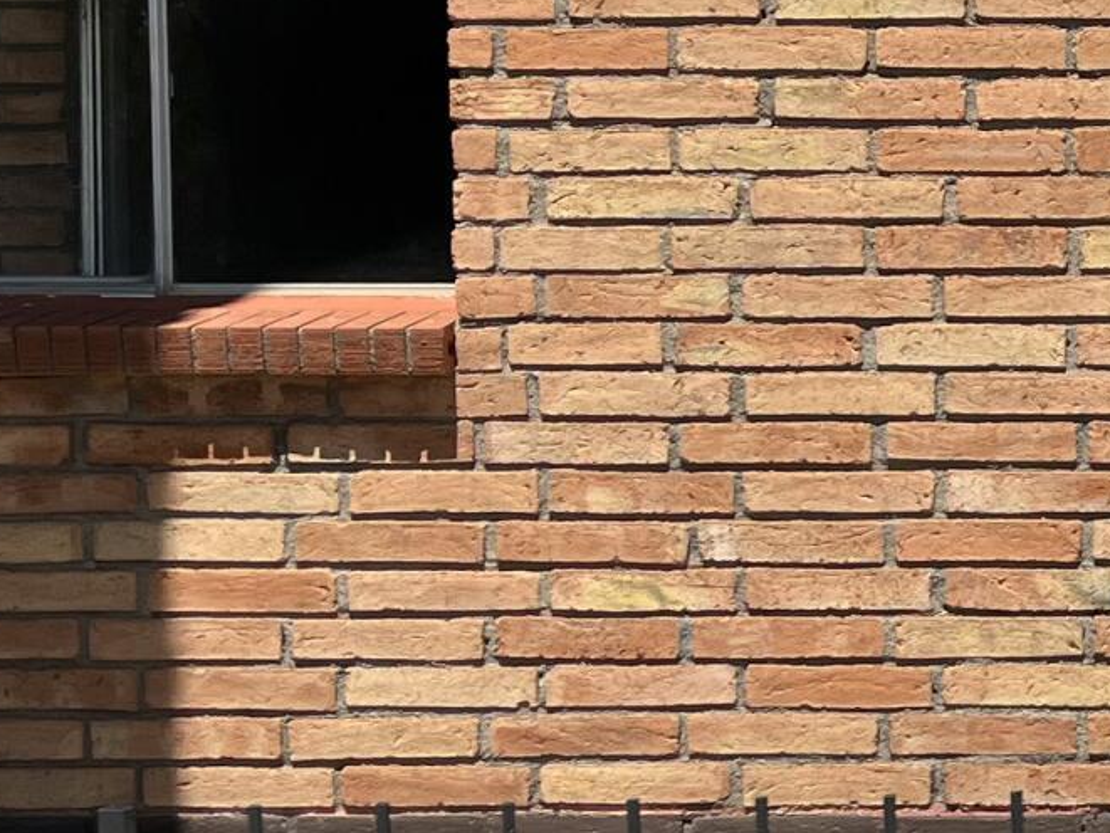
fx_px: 3784
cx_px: 1876
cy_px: 507
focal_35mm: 118
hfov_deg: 14.9
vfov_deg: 12.6
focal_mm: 5.1
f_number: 1.6
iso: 50
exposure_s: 1/3745
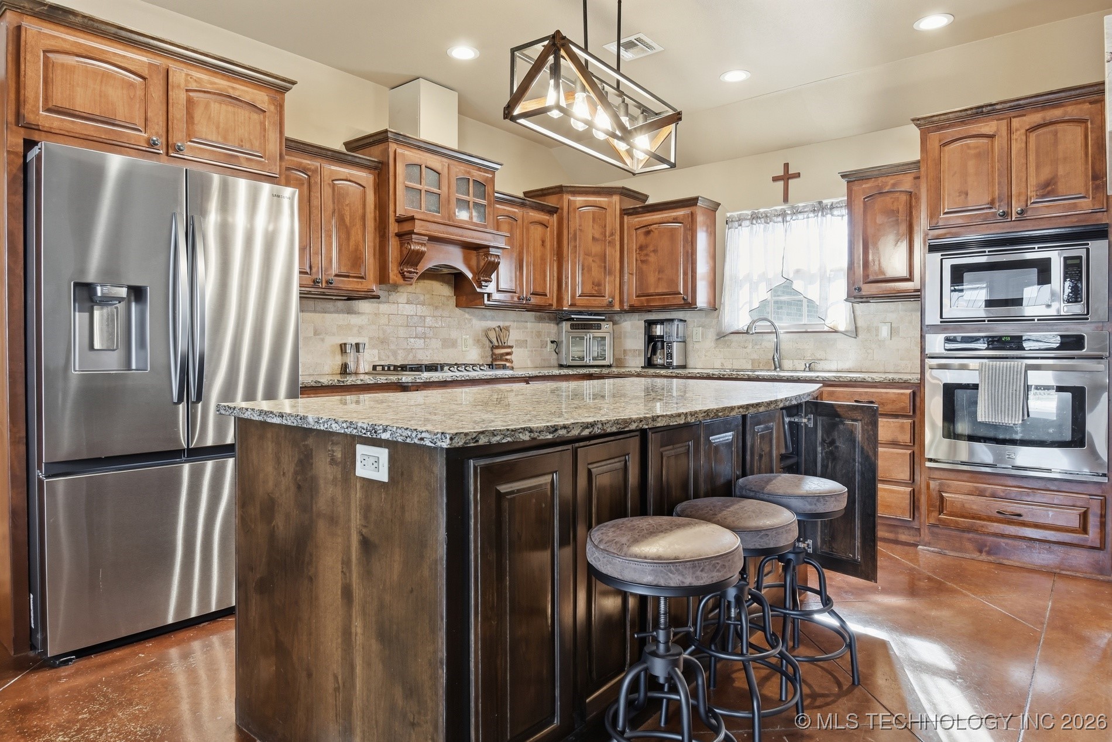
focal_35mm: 21
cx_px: 556
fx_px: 649
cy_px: 371
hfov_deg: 81.2
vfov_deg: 59.5
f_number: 8
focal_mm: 14
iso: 250
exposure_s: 1/25
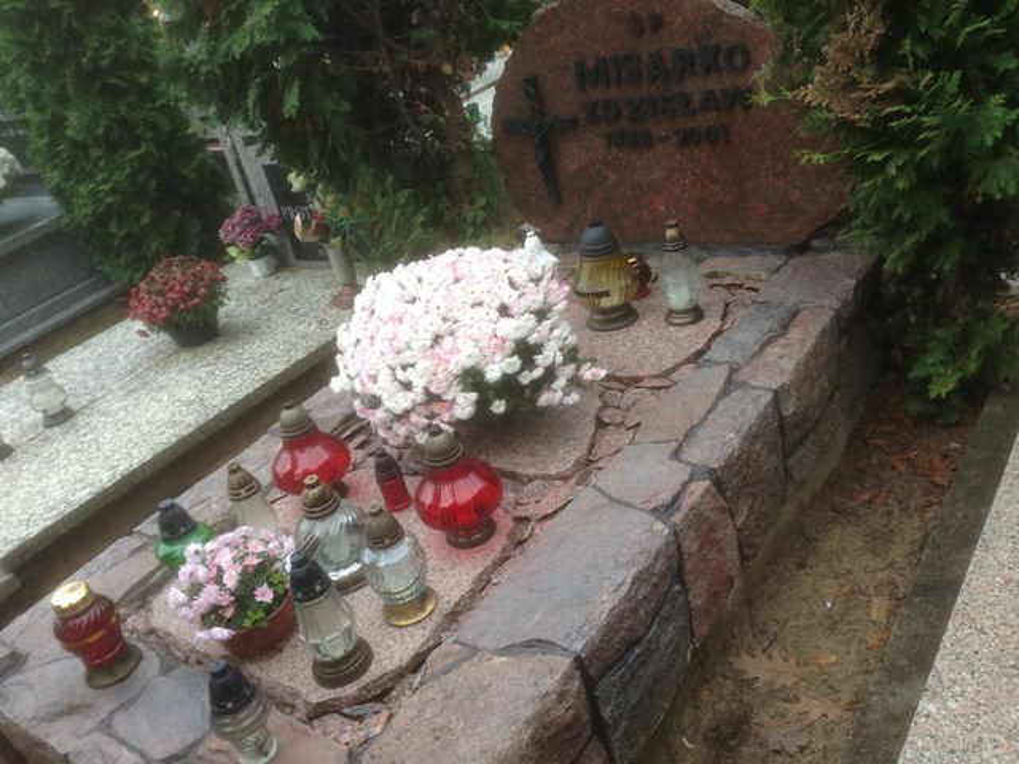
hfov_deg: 55.4
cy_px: 382
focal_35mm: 33
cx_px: 510
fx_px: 971
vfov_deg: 42.9
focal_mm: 4.12
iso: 100
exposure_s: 1/120
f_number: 2.4
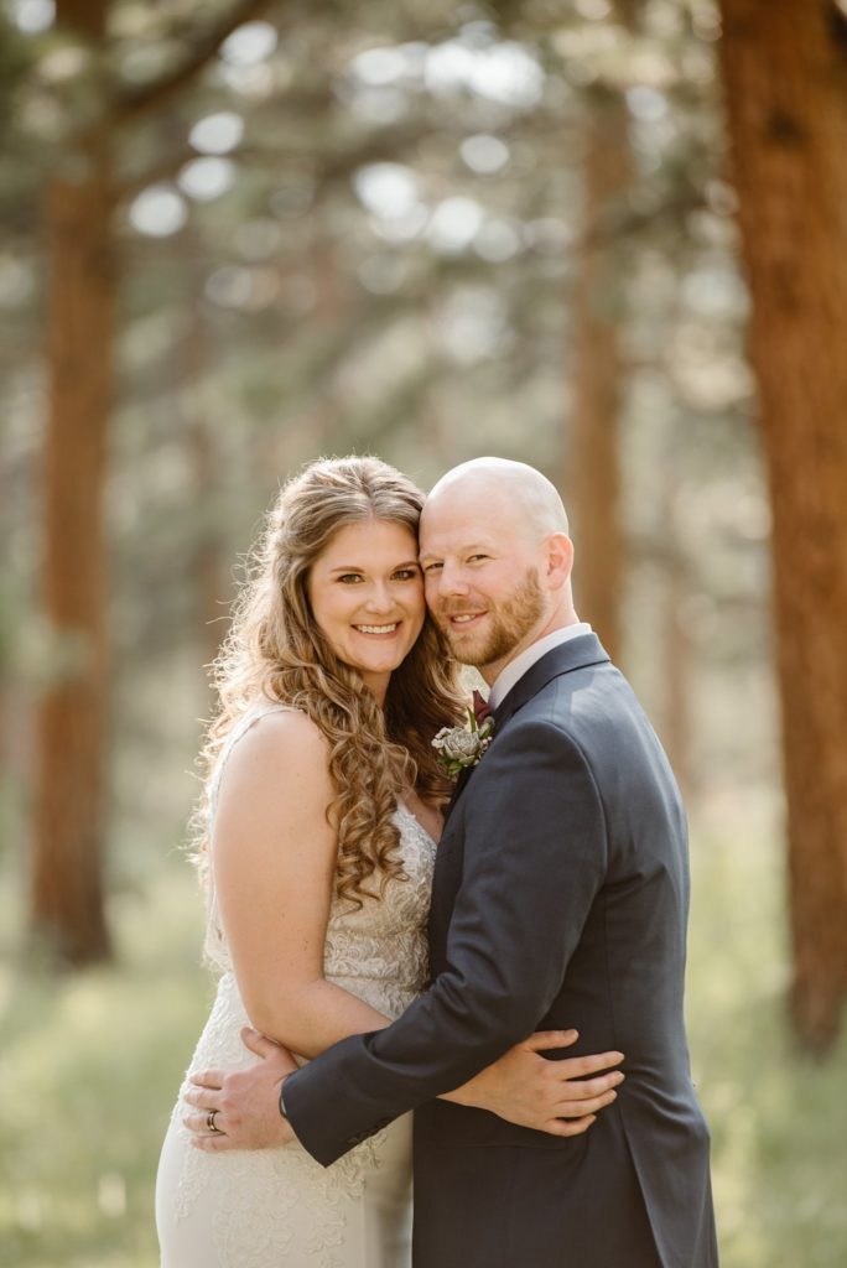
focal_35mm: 200
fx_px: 7048
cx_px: 424
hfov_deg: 6.9
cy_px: 634
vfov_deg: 10.3
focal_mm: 200
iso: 200
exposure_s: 1/400
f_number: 2.8
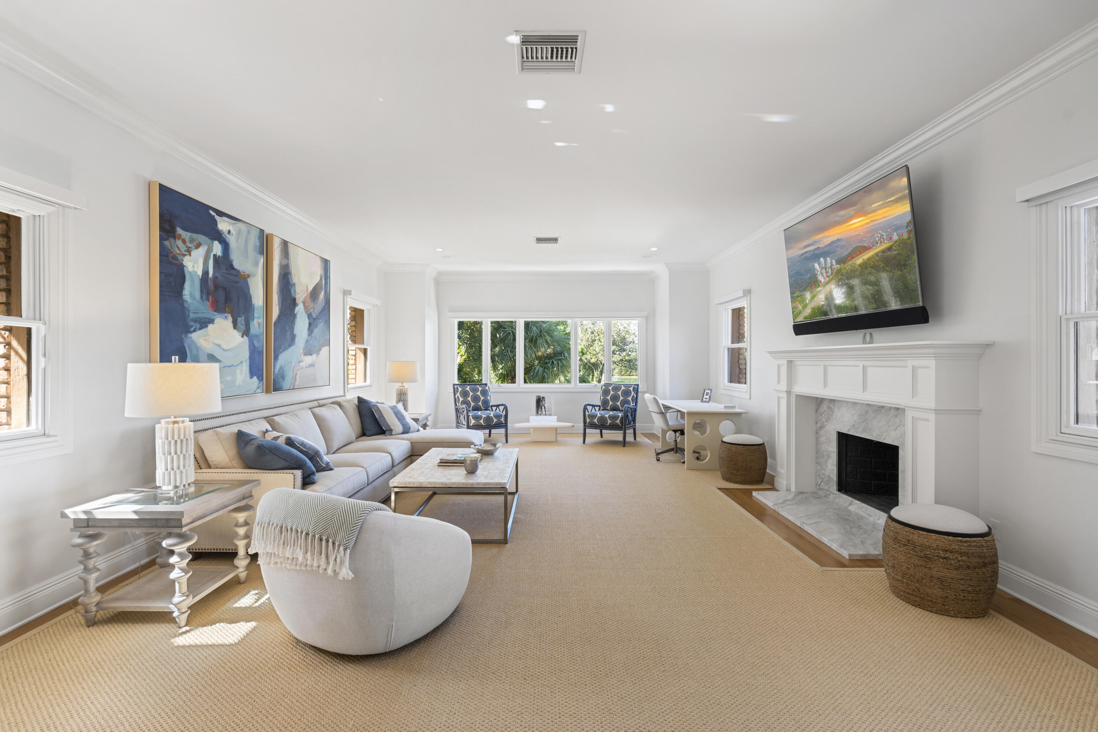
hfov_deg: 95.0
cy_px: 366
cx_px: 549
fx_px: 503
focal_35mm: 16
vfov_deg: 72.1
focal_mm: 16.5
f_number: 9
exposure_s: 1/2.5
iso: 100
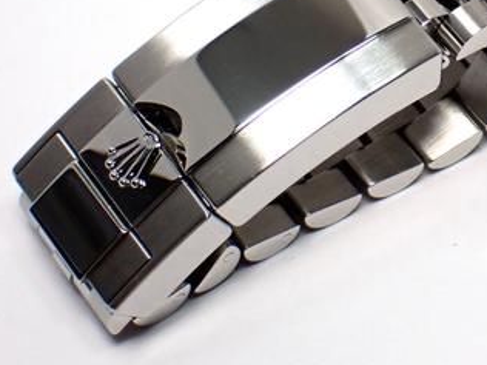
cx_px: 461
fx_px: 2335
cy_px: 2
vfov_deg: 8.9
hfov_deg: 11.8
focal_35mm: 166
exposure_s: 1/200
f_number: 4.3
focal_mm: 14.62
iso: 250
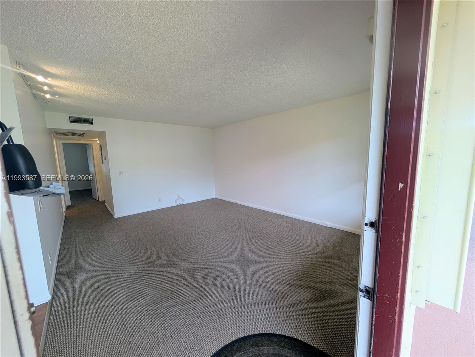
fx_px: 165
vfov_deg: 94.6
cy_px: 178
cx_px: 238
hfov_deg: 110.5
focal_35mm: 12
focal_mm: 2.02
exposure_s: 1/120
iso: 54
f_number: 1.7
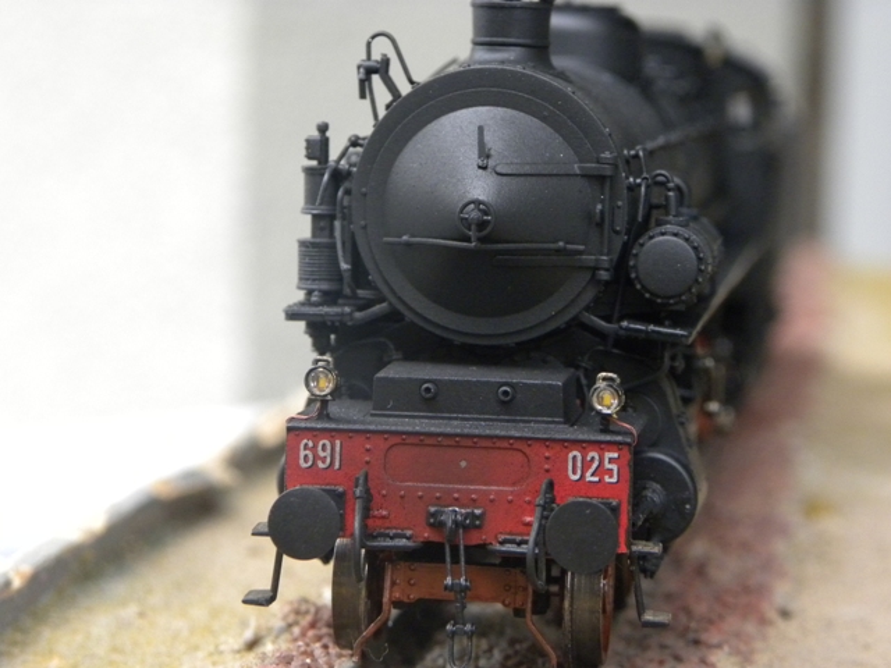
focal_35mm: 117
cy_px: 334
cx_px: 446
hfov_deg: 16.8
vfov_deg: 12.7
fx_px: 3012
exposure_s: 1/71.6
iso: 400
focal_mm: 20.8
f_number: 4
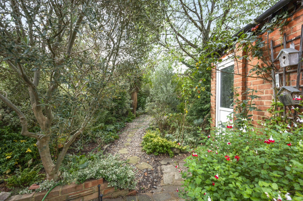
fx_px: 130
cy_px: 100
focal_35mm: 16
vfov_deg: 75.4
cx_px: 152
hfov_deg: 98.6
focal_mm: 15.5
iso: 200
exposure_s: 1/80
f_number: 8
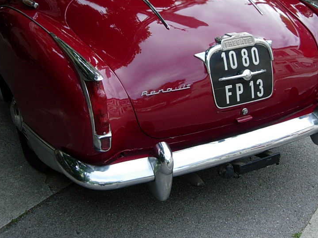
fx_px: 496
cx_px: 177
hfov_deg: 35.5
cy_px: 80
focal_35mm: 54
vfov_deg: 26.9
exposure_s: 1/362
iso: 64
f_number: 2.8
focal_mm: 7.8
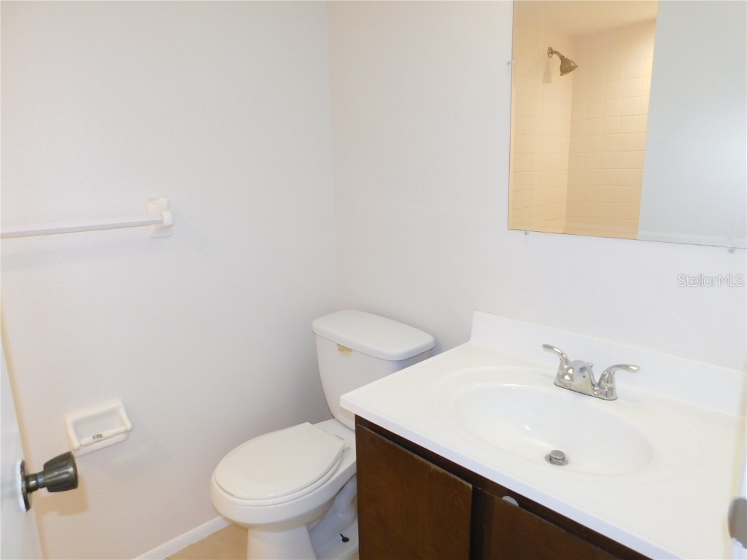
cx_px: 374
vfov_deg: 58.9
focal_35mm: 23
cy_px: 280
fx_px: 496
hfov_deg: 73.9
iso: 180
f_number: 3
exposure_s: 1/30
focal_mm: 4
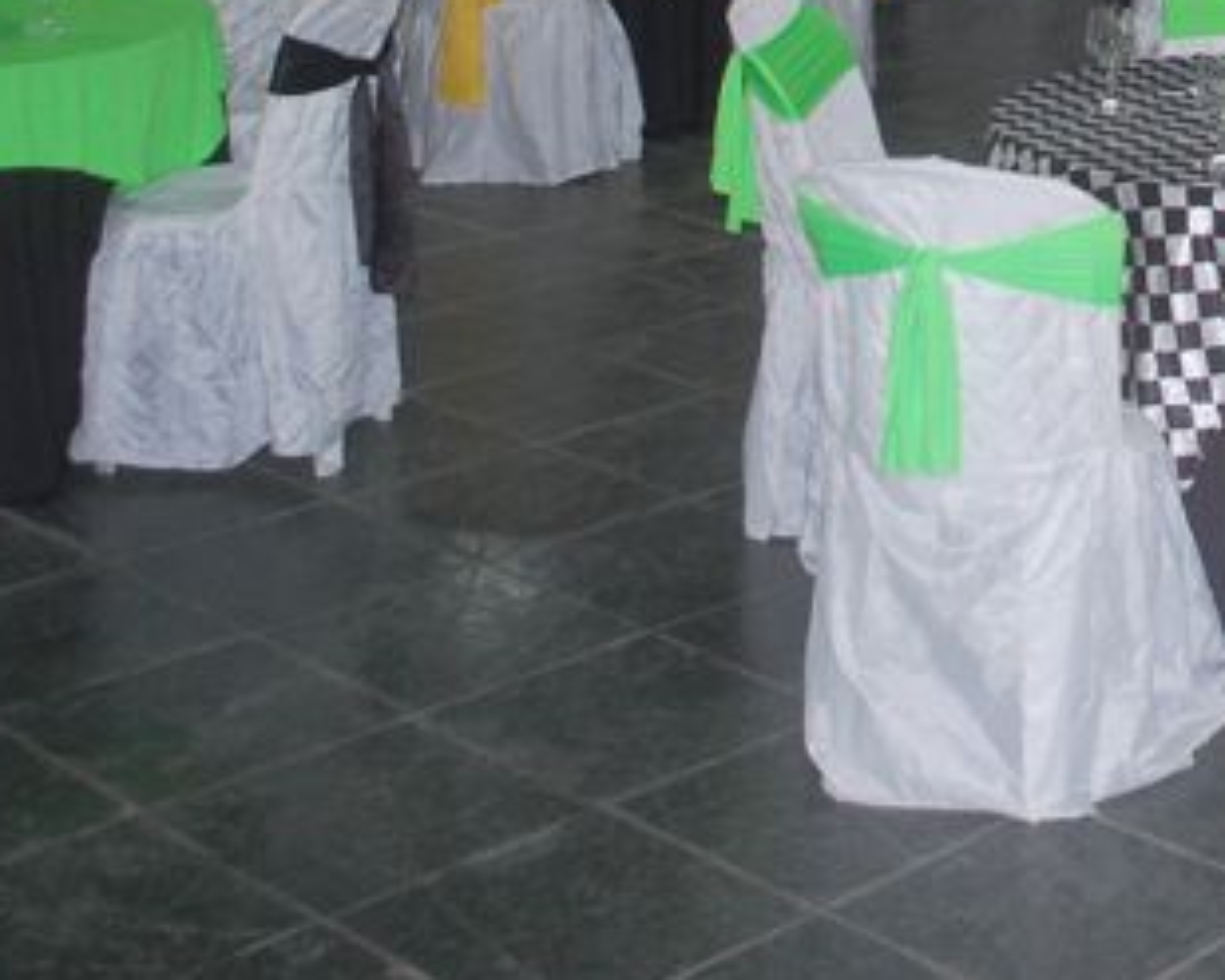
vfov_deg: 19.5
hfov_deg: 24.0
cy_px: -198
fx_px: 2682
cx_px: 1356
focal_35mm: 74
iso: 400
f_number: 3.5
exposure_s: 1/60
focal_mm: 18
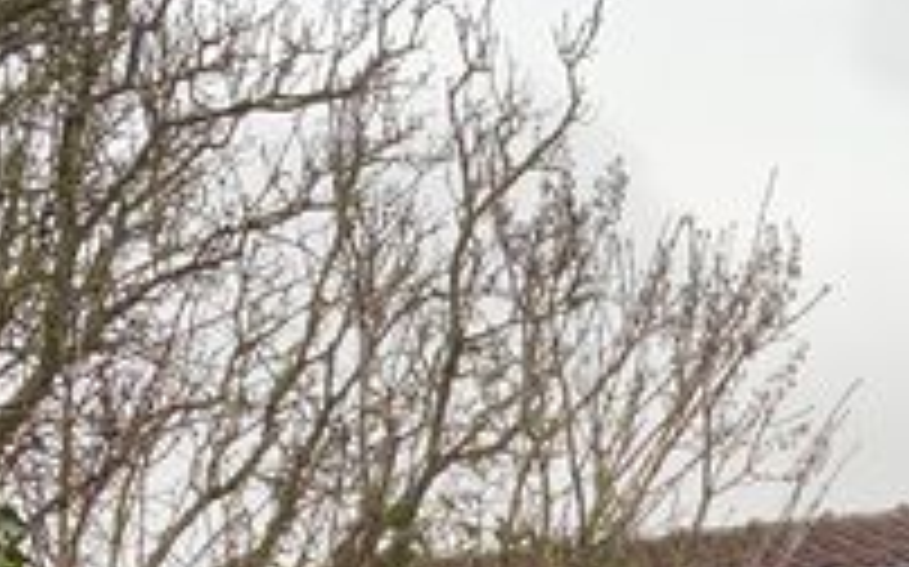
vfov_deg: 14.5
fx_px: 2030
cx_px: 1156
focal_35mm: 82
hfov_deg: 22.7
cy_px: 922
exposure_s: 1/222
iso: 25
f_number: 1.8
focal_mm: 4.25
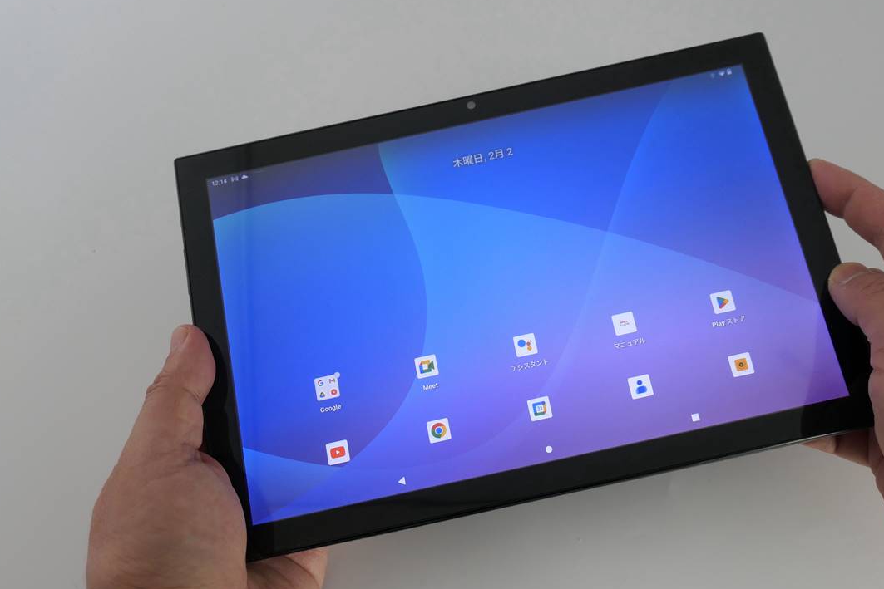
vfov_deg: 37.9
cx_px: 486
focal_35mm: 35
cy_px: 293
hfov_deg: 54.3
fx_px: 860
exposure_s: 1/80
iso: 320
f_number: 3.6
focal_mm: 11.3
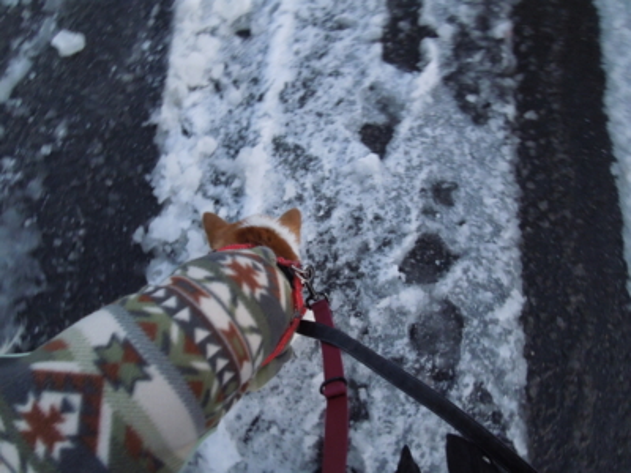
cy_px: 236
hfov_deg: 69.4
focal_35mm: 25
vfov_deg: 54.9
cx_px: 316
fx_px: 456
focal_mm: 4.5
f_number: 3.3
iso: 800
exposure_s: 1/50
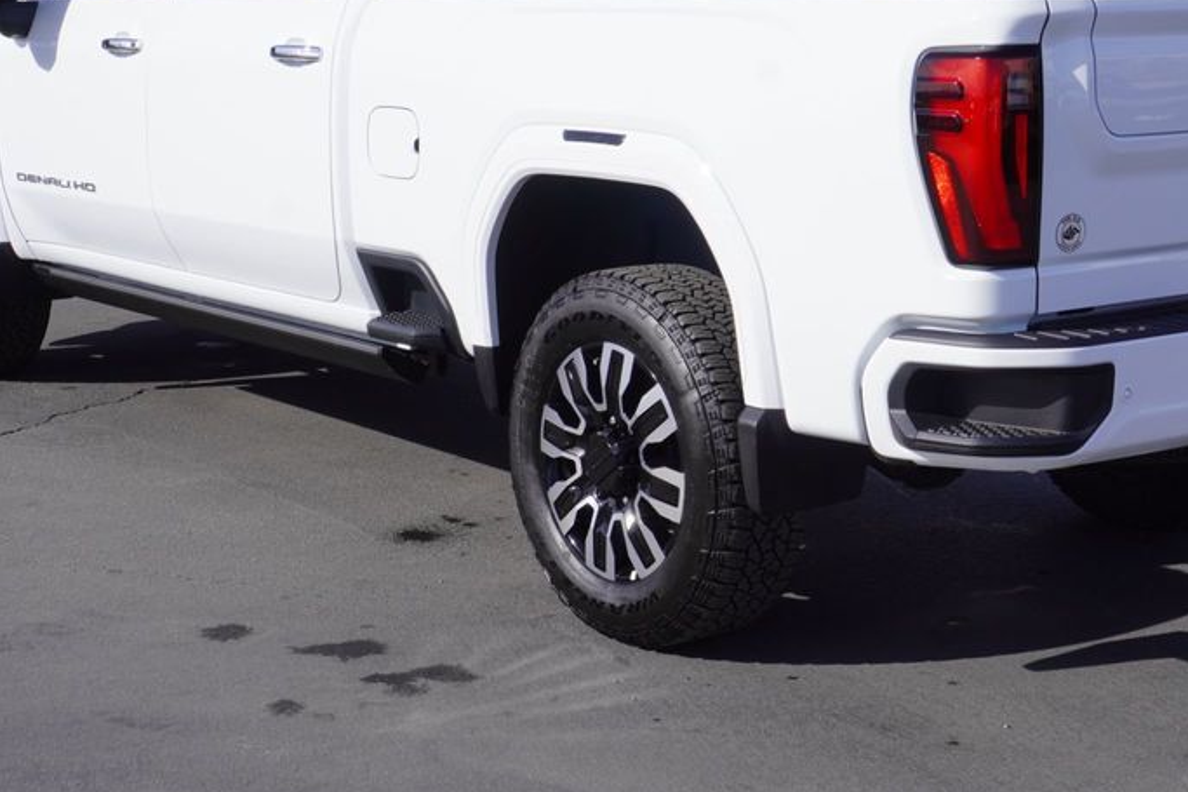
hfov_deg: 28.9
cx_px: 694
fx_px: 2301
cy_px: 237
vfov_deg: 19.4
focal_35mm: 70
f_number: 11
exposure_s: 1/200
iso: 100
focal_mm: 31
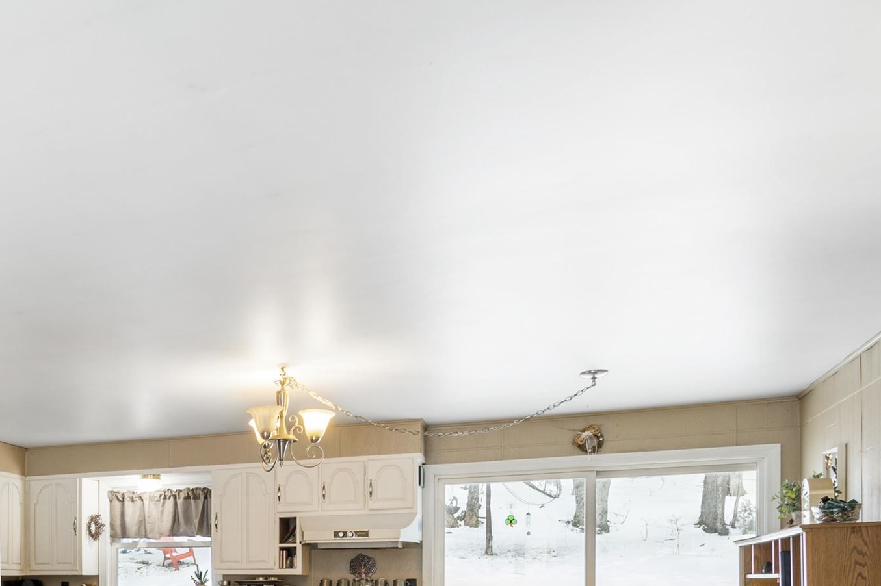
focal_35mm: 34
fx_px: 832
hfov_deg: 48.8
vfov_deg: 35.2
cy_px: 586
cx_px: 60
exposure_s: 1/1.67
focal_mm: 10
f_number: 11
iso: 64
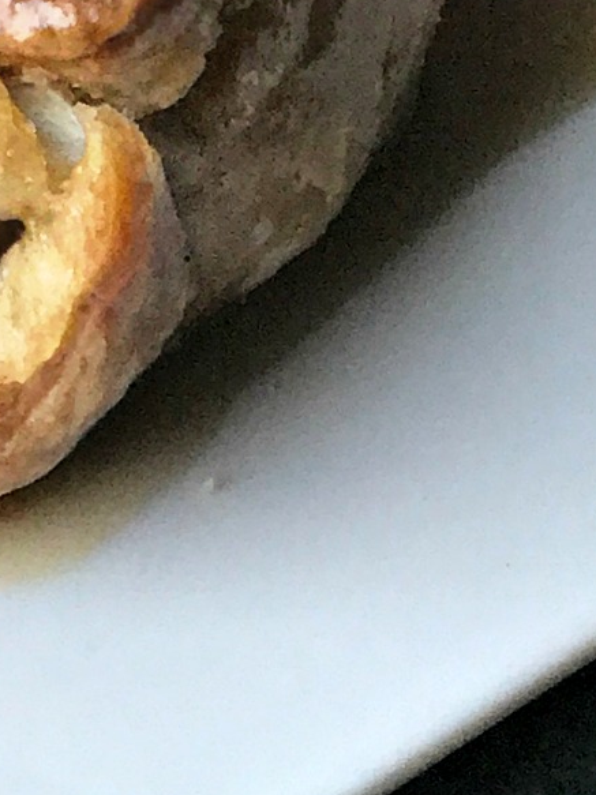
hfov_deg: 4.8
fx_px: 7027
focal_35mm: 306
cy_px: -505
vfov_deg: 6.4
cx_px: -469
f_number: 2.8
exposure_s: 1/60
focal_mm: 6.6
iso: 64
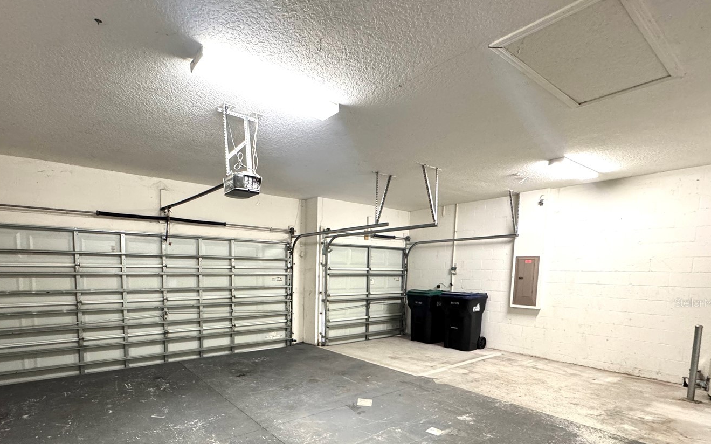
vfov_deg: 63.1
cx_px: 294
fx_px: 349
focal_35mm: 18
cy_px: 302
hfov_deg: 90.2
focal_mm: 2.22
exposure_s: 1/60
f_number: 2.2
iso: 500
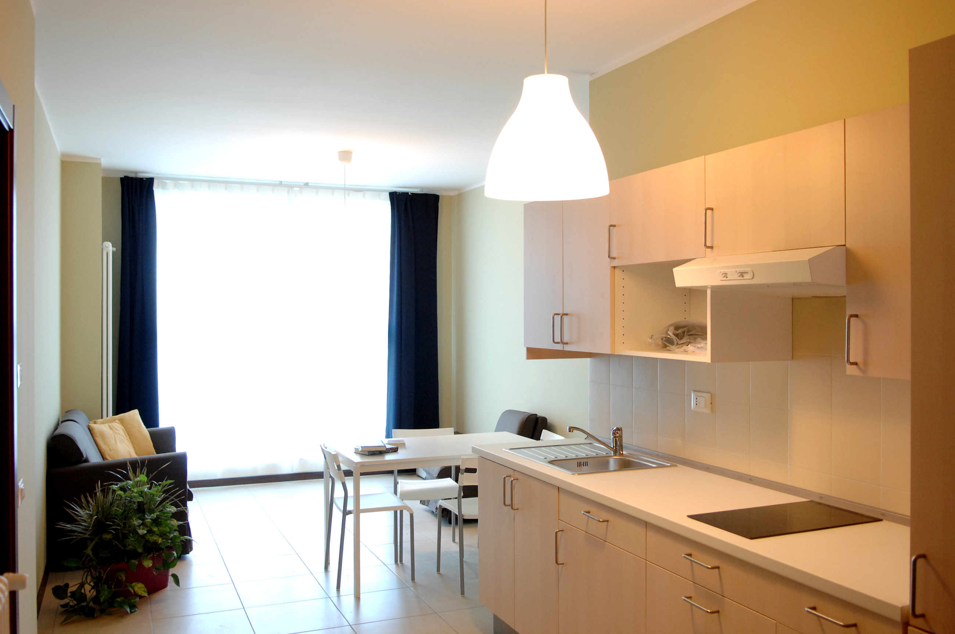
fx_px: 795
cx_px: 478
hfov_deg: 62.0
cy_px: 317
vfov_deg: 43.5
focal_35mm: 30
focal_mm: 20
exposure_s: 1/30
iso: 500
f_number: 3.5
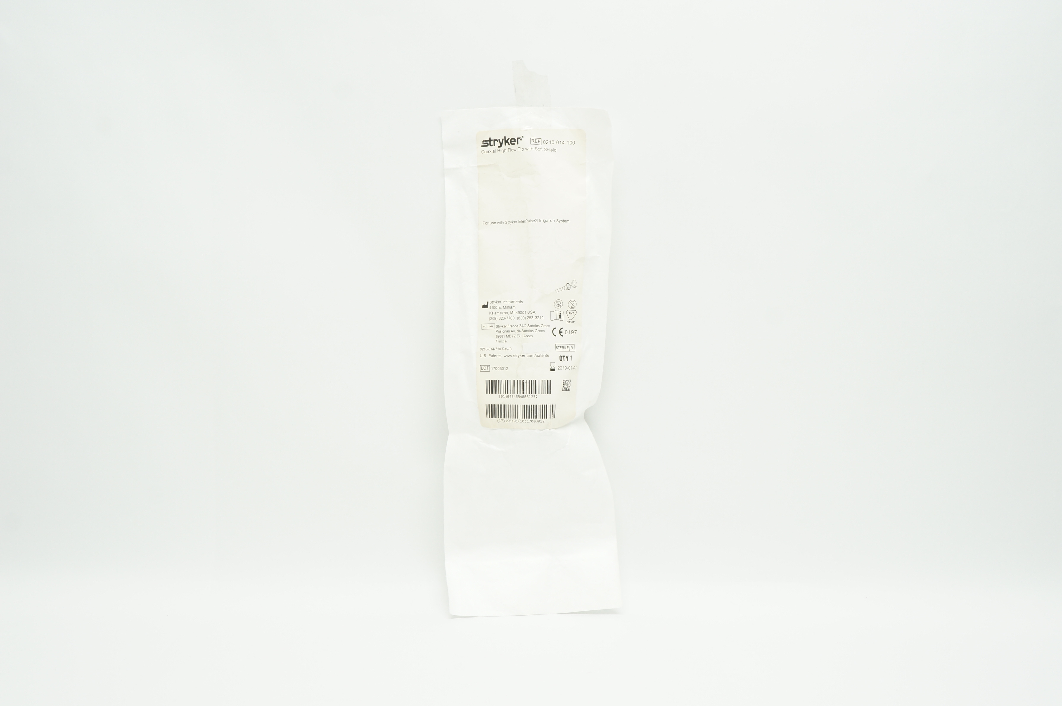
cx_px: 531
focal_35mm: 40
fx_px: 1193
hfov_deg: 48.0
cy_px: 353
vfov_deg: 32.9
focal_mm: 27
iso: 400
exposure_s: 1/25
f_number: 9
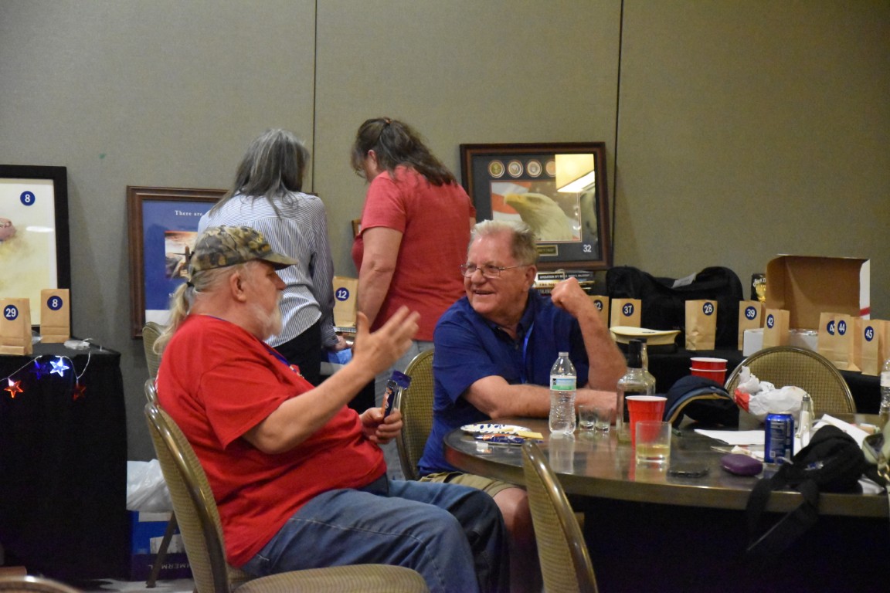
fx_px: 2781
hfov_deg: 18.2
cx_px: 445
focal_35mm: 112
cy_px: 296
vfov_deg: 12.2
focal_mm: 75
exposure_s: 1/60
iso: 12800
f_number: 5.3
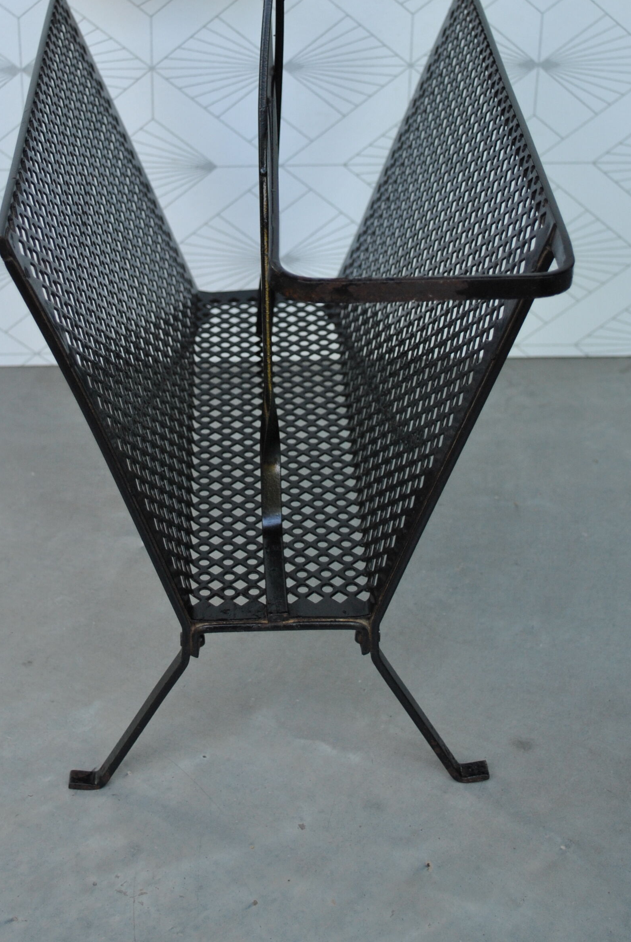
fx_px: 1809
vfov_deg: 28.9
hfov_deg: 19.8
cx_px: 274
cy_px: 277
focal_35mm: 69
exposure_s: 1/80
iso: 200
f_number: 4.5
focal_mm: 28
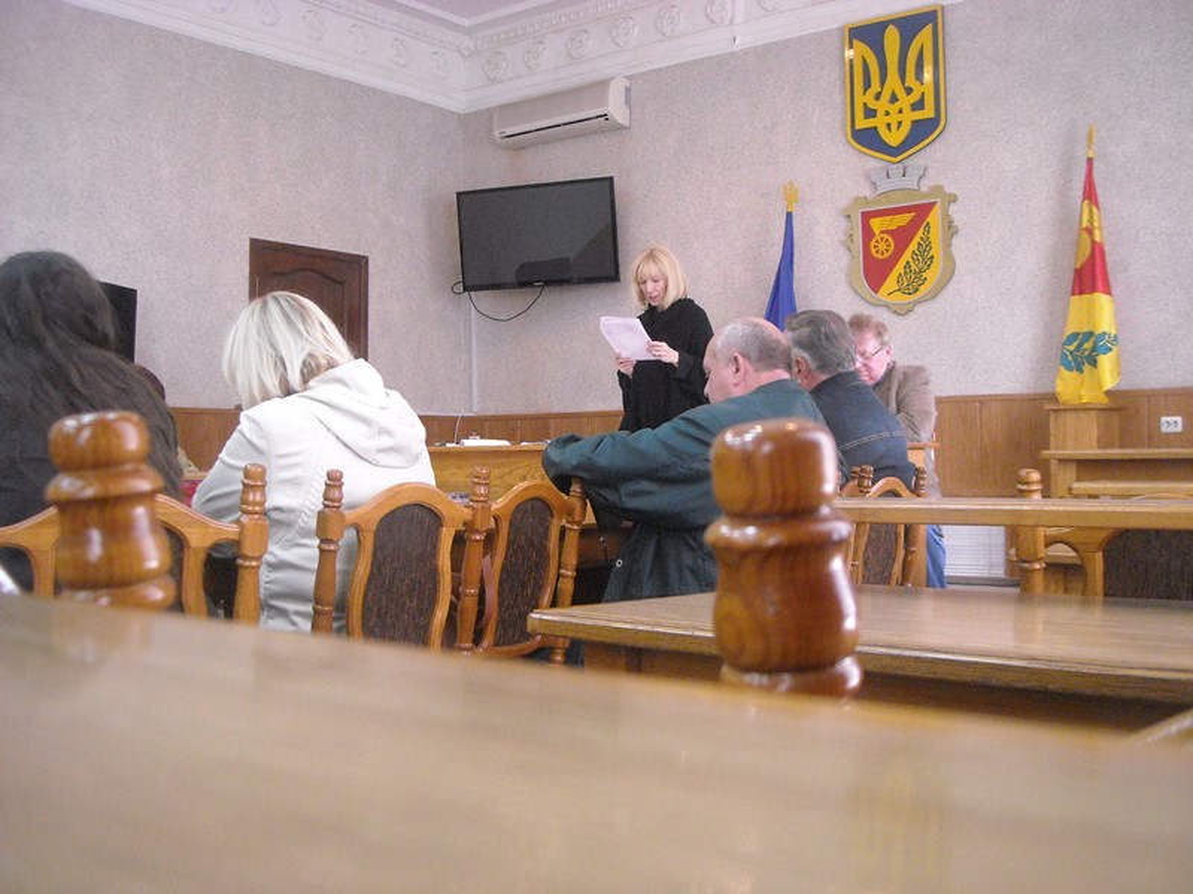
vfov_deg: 40.7
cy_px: 447
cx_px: 596
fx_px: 1206
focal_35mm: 35
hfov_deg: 52.6
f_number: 2.8
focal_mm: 5.7
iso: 400
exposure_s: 1/30
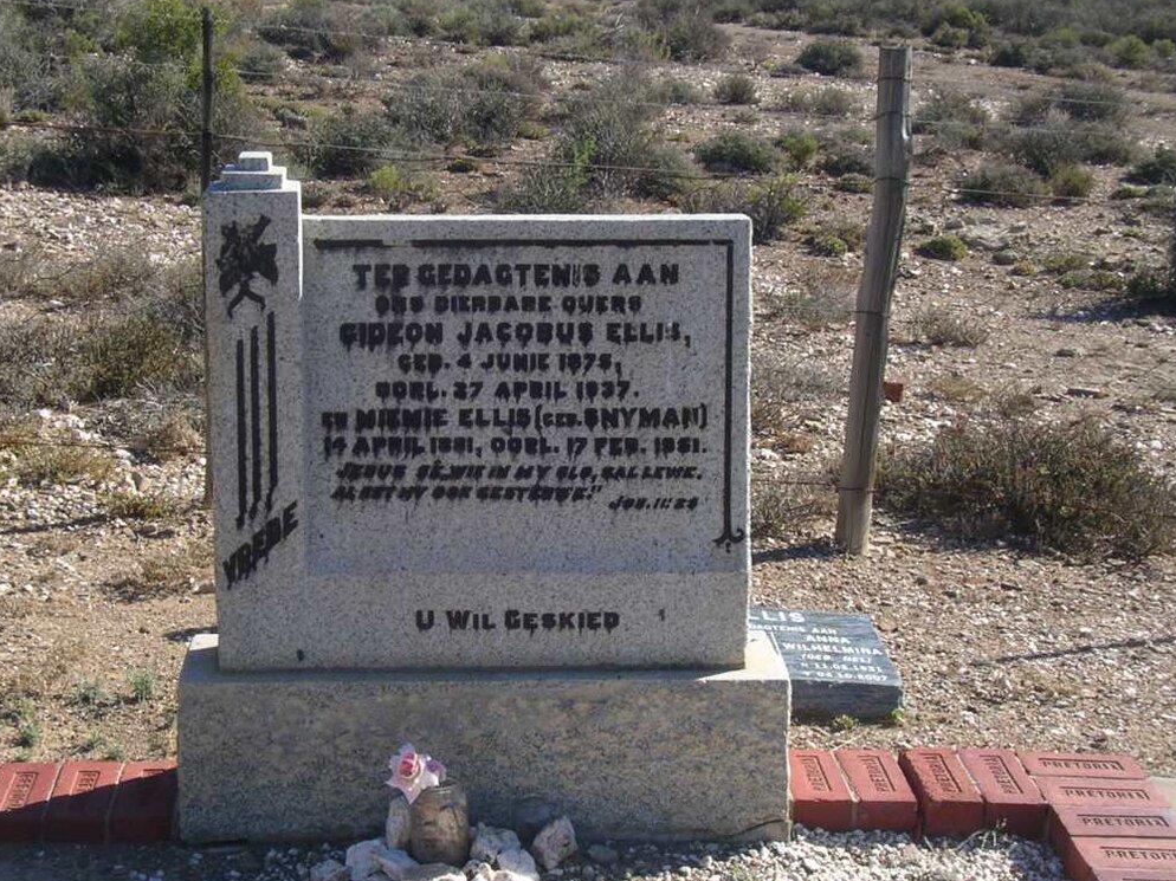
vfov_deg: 22.9
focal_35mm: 64
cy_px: 465
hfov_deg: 30.2
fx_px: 2174
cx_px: 497
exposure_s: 1/80
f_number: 7.7
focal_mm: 8.2
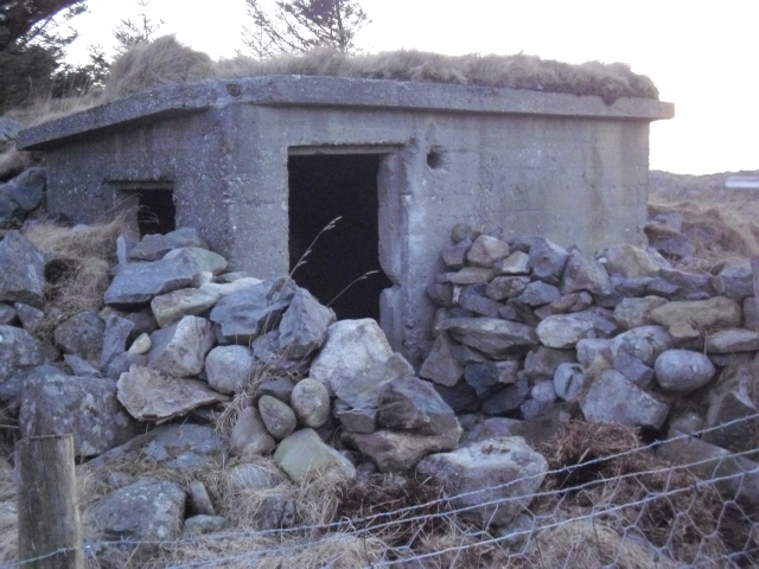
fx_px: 1009
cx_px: 380
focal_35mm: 46
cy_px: 284
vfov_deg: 31.5
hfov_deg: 41.2
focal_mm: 7.6
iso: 800
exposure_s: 1/60
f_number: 3.1
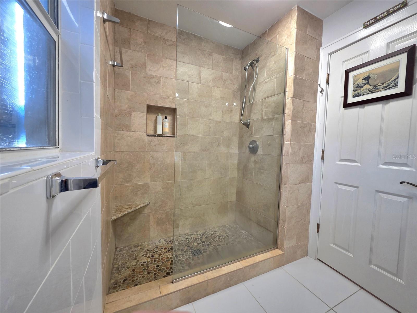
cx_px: 208
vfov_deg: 89.9
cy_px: 156
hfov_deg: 106.2
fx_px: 157
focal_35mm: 13
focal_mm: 2.2
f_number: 1.9
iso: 320
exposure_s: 1/60.2
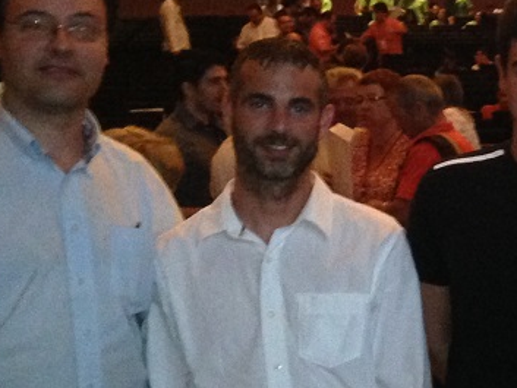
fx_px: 1763
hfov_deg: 15.5
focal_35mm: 118
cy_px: 193
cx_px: 743
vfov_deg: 12.6
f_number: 2.4
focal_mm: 4.12
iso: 400
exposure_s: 1/16
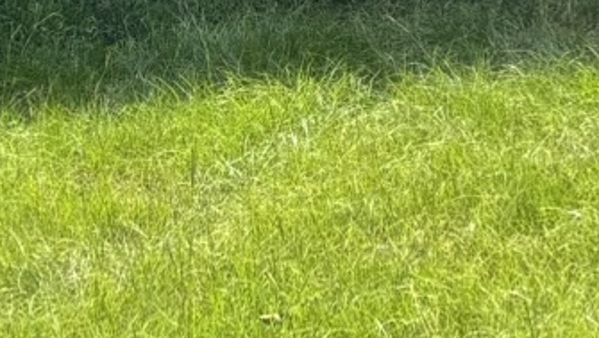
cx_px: 263
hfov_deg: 12.4
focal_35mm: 173
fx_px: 2750
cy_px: -637
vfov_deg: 6.5
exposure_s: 1/978
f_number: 1.6
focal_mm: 5.96
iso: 50
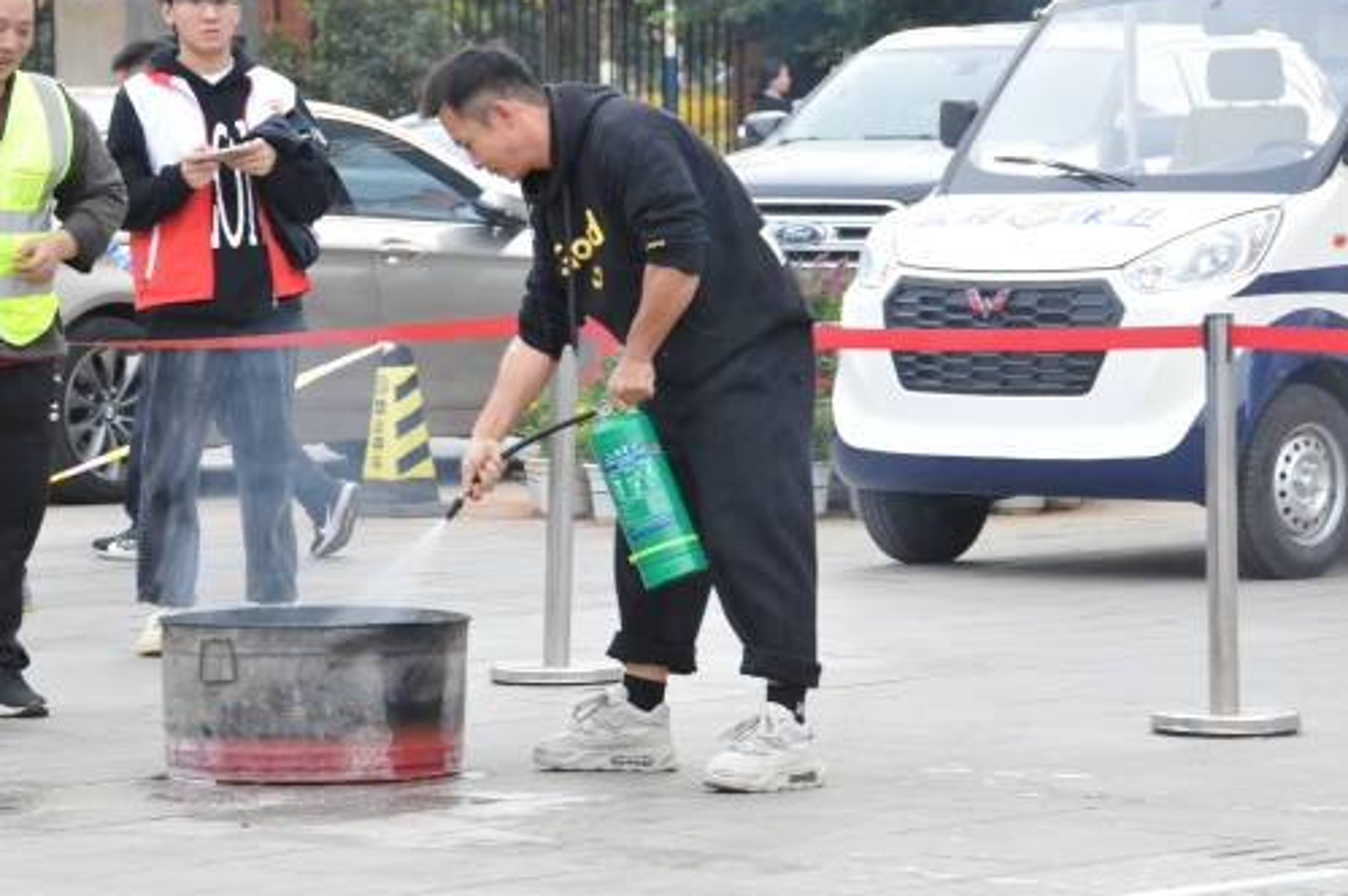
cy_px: 461
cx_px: 635
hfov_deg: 11.9
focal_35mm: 174
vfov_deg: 7.9
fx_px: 6494
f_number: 10
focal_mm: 105
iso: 1250
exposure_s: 1/400
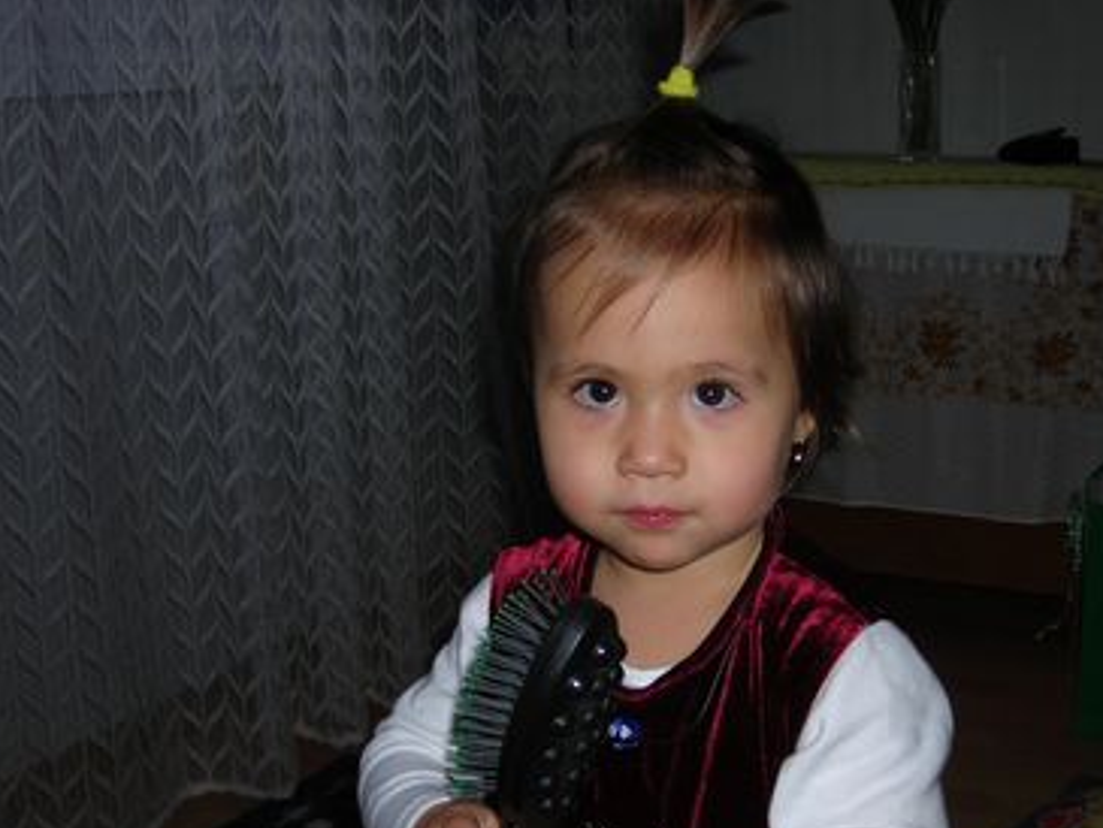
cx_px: 677
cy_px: 515
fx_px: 1657
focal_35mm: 52
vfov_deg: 28.0
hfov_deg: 36.6
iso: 50
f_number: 3.2
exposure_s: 1/60.1
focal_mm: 6.3
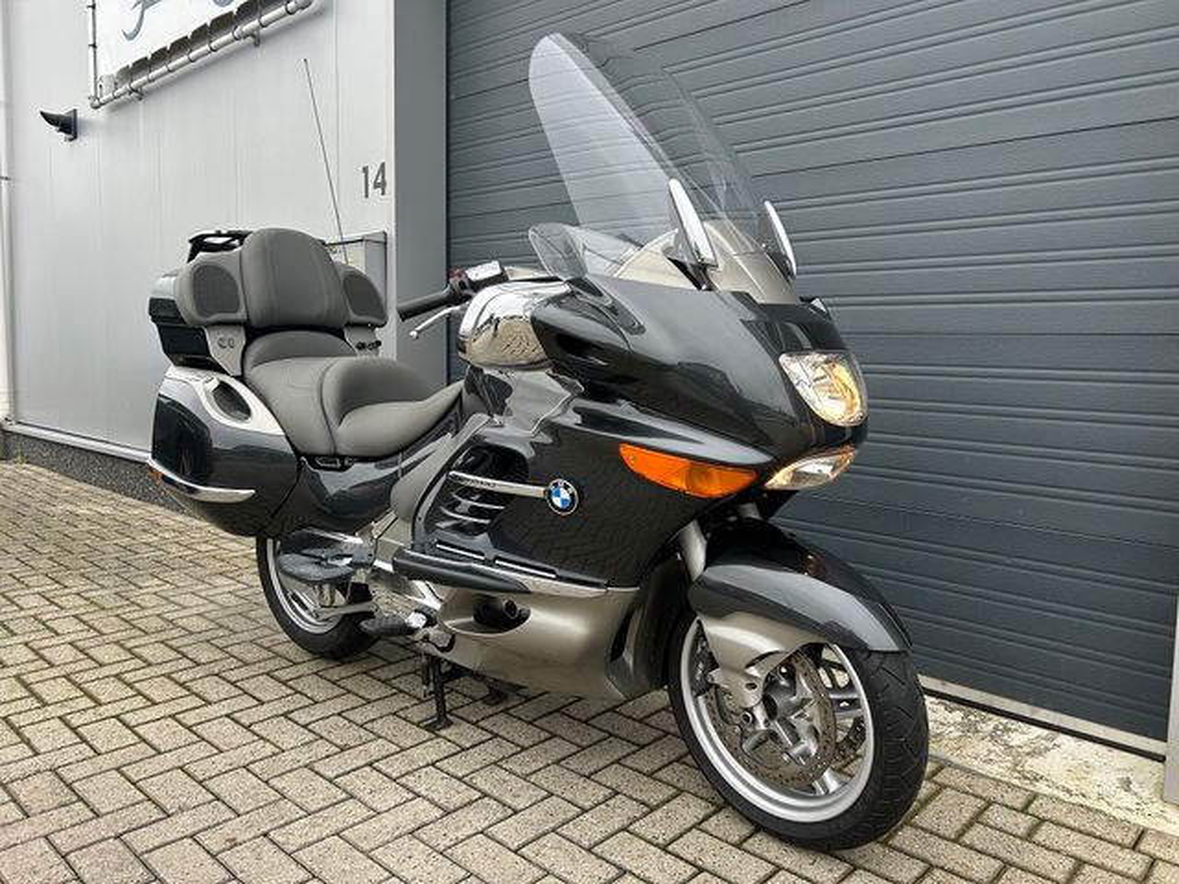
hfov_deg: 67.3
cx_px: 590
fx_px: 886
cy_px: 442
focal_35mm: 26
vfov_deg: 53.1
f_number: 1.5
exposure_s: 1/121
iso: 40
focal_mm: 5.7
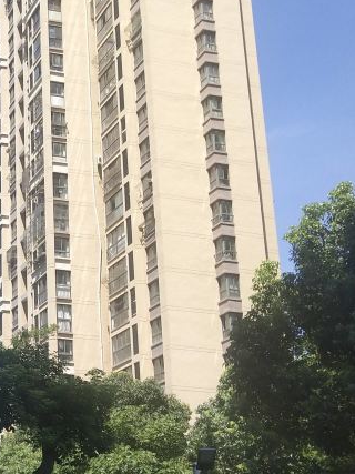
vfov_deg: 25.9
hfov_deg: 18.5
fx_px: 1026
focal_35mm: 75
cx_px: -85
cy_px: 285
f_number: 1.8
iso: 50
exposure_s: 1/1227
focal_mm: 3.95
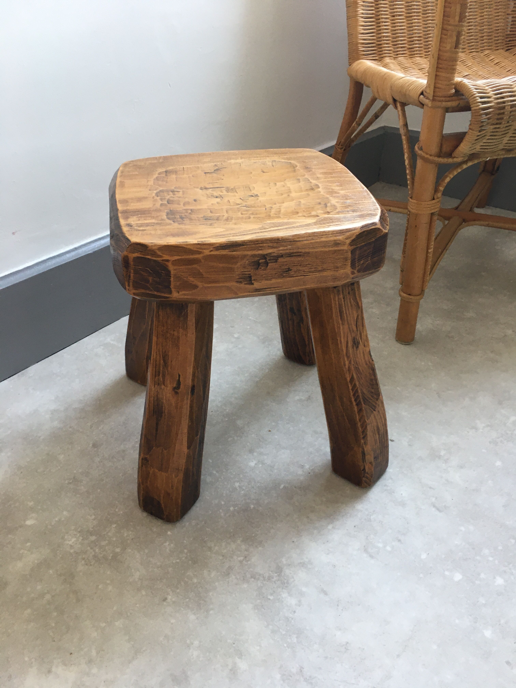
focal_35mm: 29
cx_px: 258
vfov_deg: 61.7
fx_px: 576
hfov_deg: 48.2
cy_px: 344
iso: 80
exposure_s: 1/33
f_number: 2.2
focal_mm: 4.15
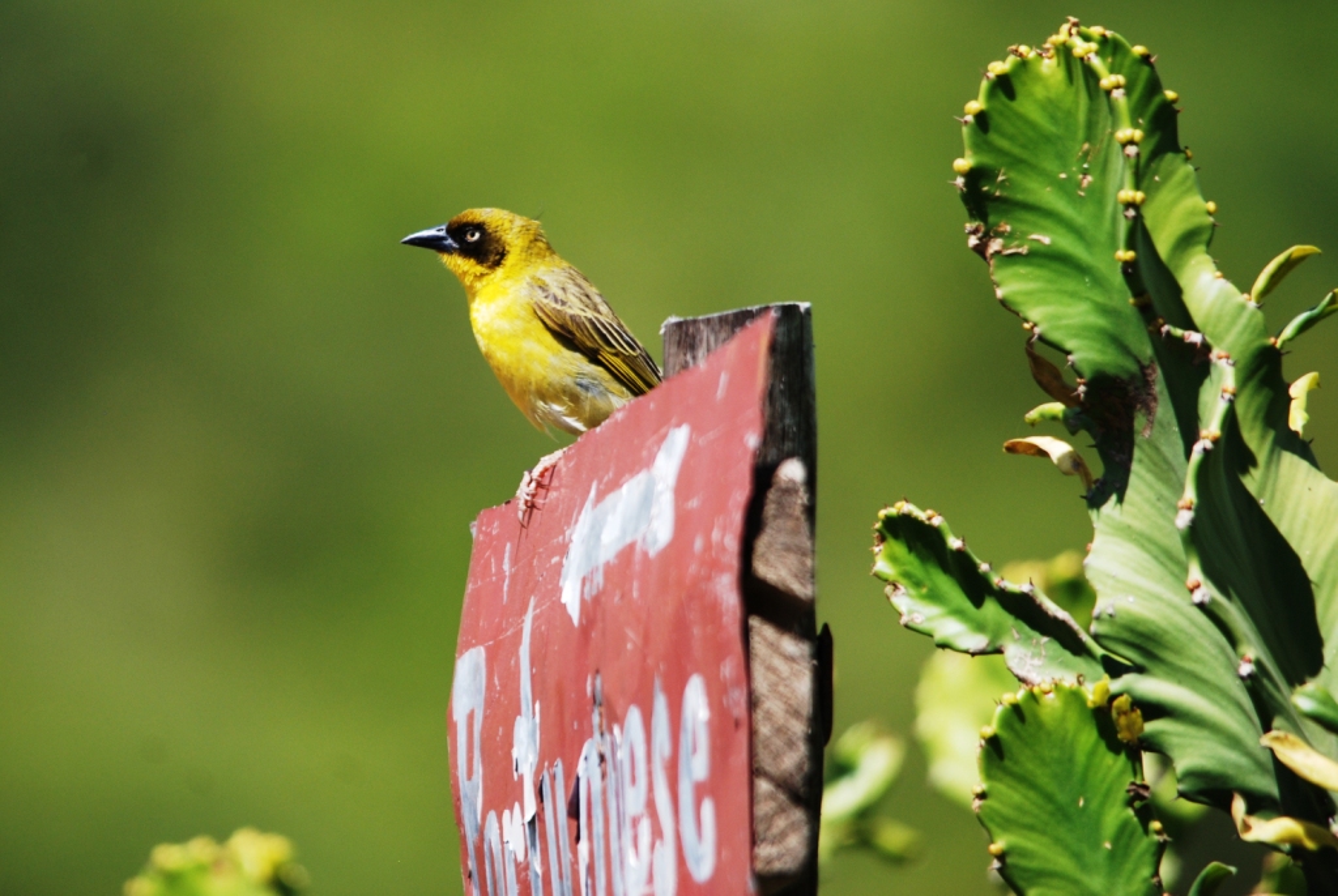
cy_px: 448
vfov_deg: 1.8
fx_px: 27915
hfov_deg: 2.7
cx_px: 669
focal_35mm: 750
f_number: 6.3
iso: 220
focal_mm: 500
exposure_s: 1/500
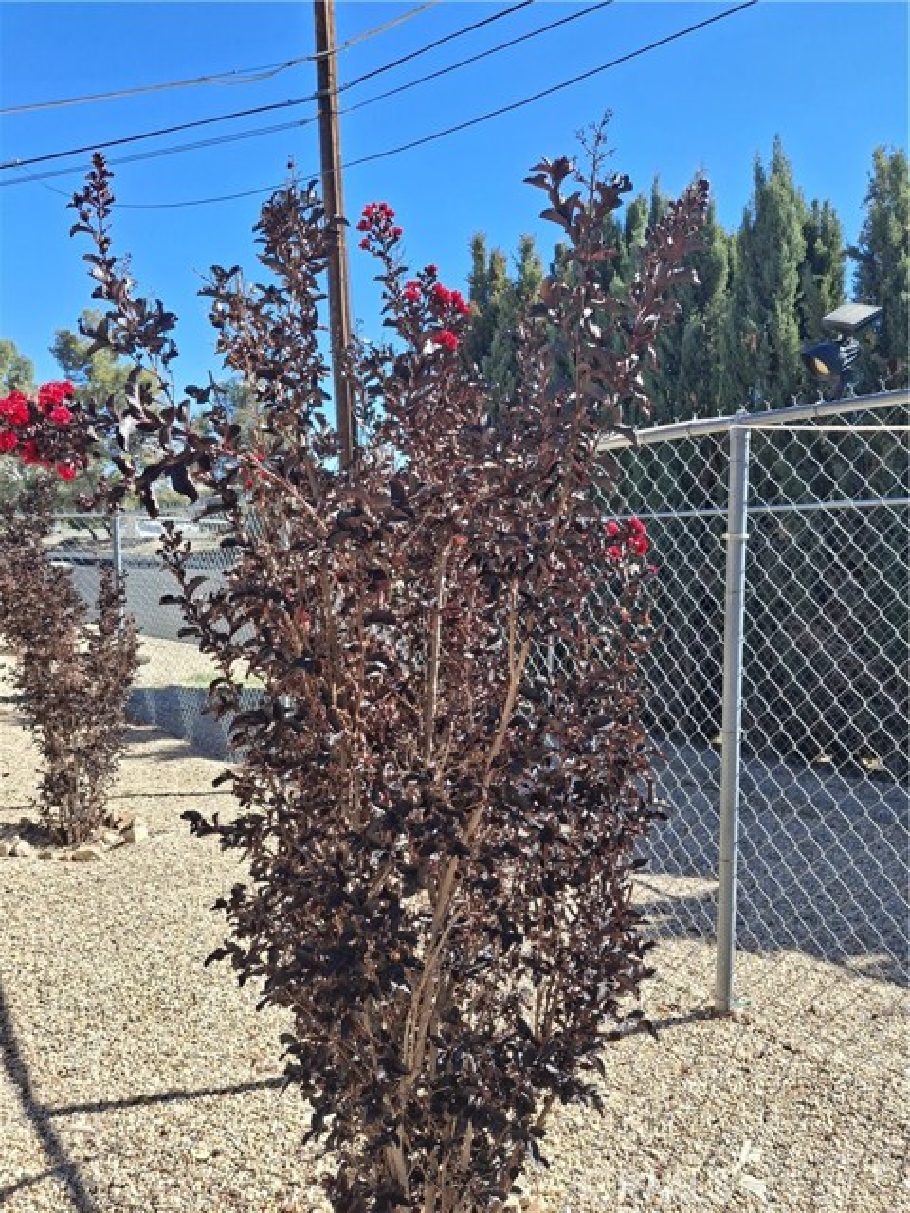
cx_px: 455
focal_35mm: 25
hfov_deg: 54.9
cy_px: 606
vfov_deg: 69.4
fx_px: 876
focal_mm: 4.69
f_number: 1.8
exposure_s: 1/1166
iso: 32
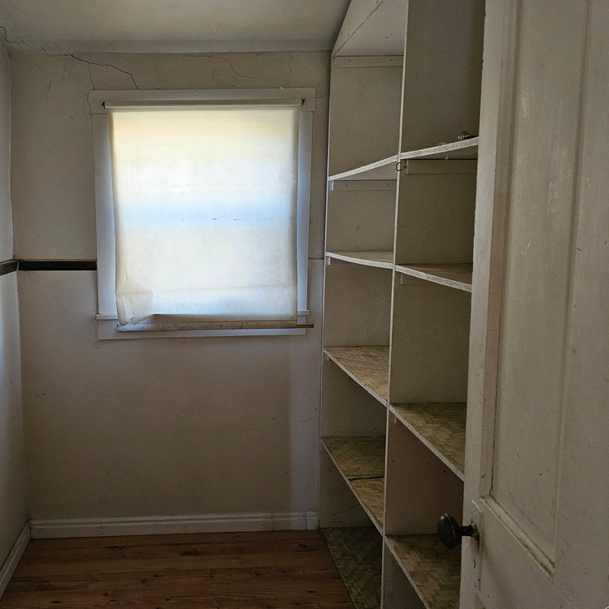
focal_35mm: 28
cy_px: 304
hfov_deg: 55.9
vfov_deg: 57.3
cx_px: 197
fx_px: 557
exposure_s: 1/120
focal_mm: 6.3
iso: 800
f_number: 1.7
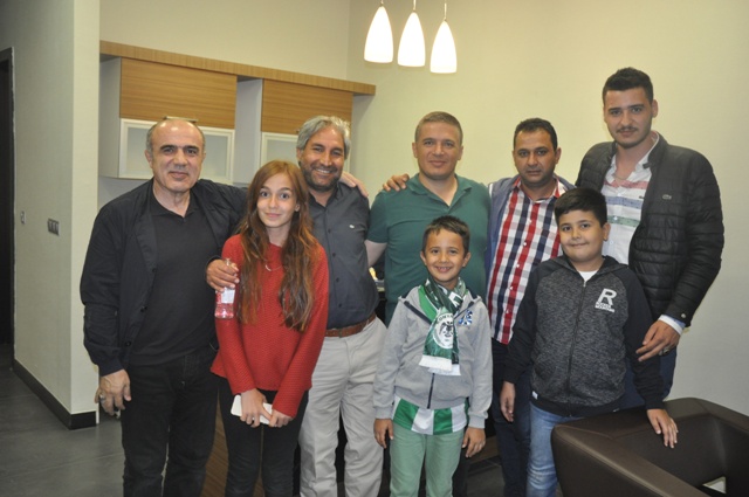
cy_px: 248
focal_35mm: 36
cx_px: 374
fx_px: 748
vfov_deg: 36.8
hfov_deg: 53.2
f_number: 3.8
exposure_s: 1/60
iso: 800
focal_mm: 24
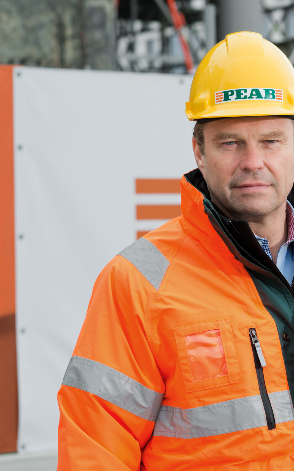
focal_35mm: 130
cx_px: 336
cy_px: 236
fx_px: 1666
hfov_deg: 10.0
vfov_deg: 16.1
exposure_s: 1/250
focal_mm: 85
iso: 100
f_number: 5.6
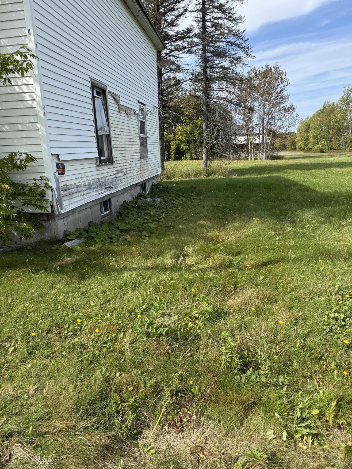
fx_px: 325
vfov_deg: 71.6
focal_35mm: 24
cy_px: 234
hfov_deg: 56.8
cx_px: 176
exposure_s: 1/2445
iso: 80
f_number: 1.78
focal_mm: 6.76
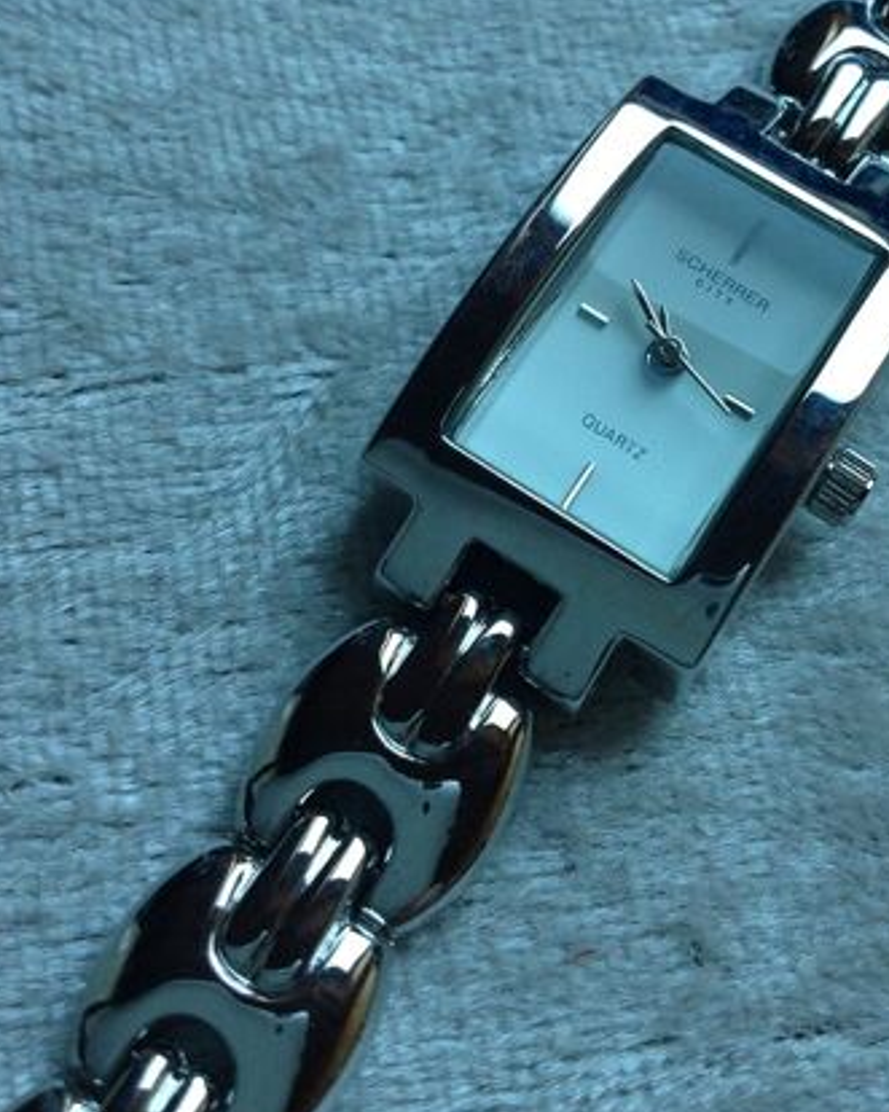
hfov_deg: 28.3
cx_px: 623
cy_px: 369
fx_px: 1744
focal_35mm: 53
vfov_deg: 35.0
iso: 80
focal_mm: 4.28
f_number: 2.4
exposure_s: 1/60
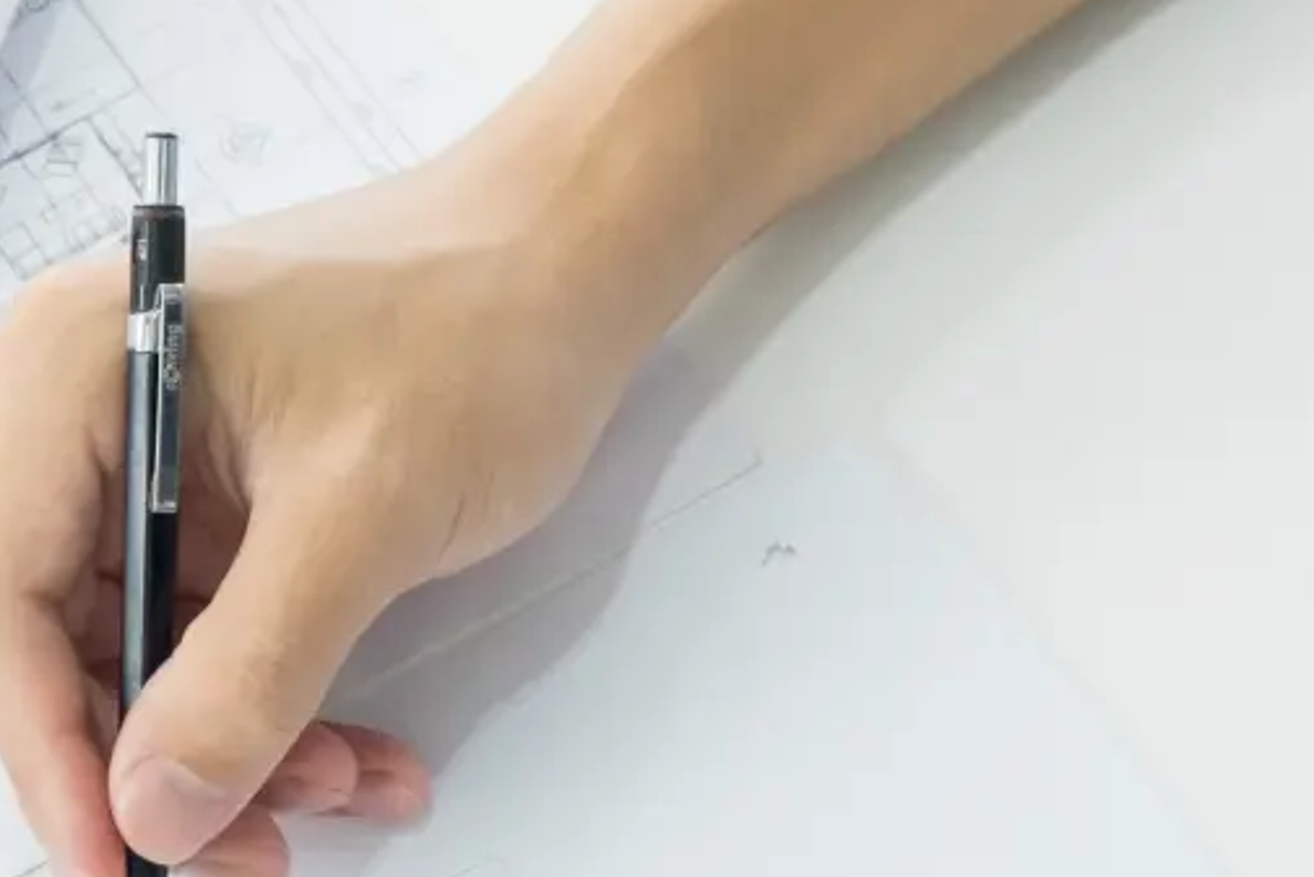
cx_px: -148
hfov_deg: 11.8
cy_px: 481
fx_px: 6243
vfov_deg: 8.0
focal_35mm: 171
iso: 640
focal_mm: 30.2
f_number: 3.6
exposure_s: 1/125
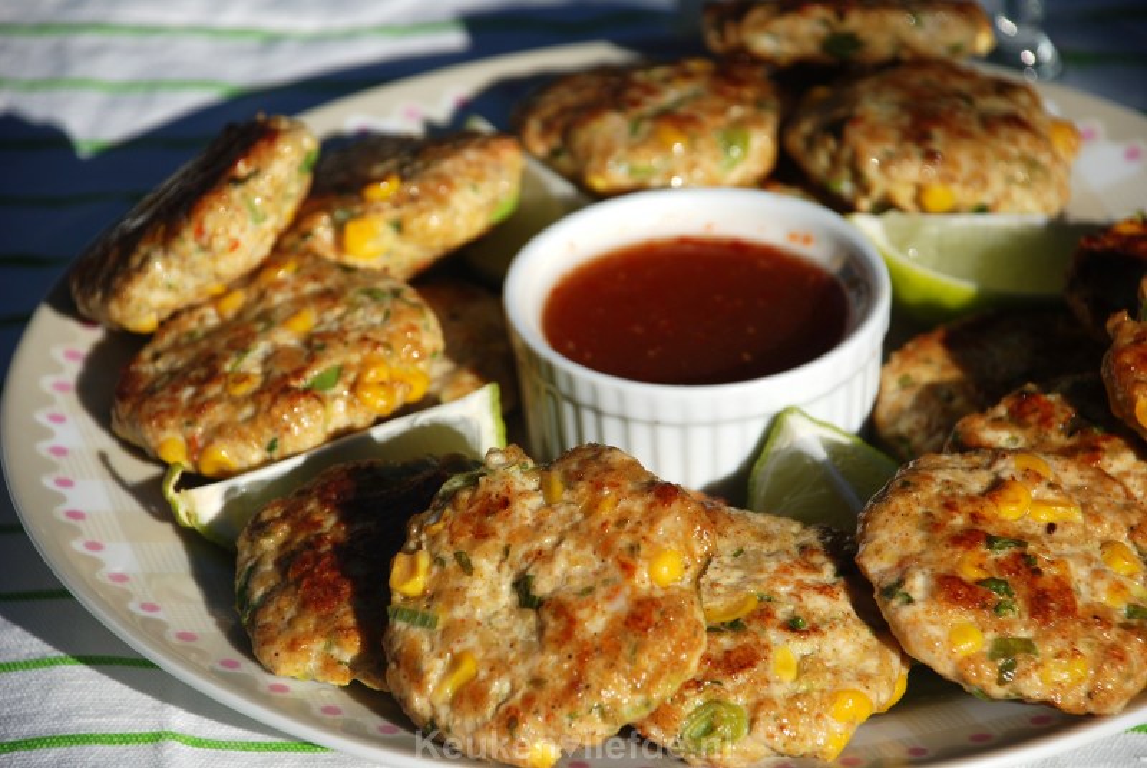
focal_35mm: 180
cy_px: 384
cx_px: 574
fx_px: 5743
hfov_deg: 11.4
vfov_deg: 7.7
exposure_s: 1/500
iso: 100
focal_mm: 120
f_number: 5.6
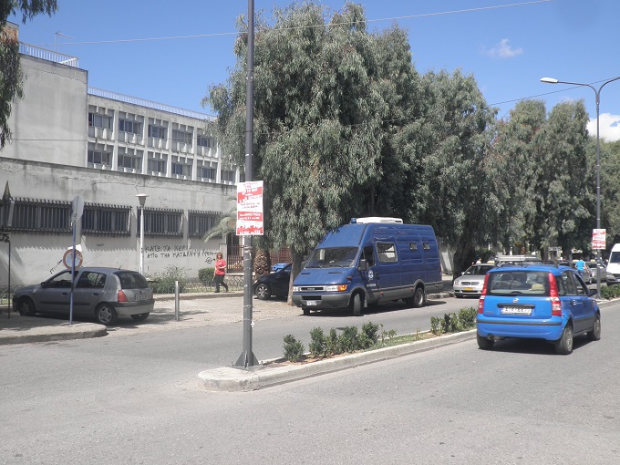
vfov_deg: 36.8
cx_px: 310
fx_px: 699
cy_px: 232
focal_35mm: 39
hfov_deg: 47.9
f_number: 10.2
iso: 64
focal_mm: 7
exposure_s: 1/80
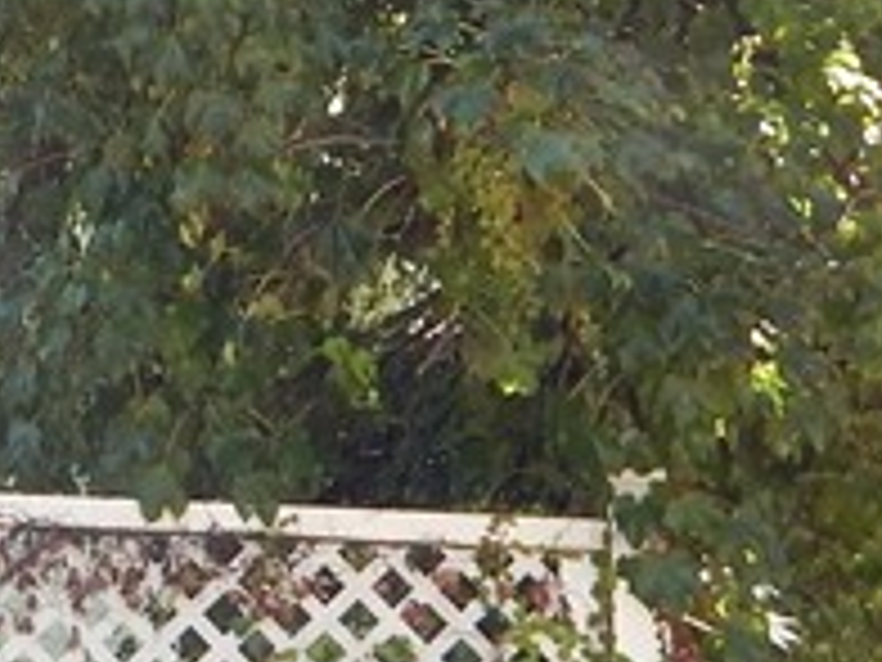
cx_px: -495
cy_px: 158
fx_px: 3058
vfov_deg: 12.3
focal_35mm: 120
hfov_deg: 15.0
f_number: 3
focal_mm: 4
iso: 125
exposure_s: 1/200
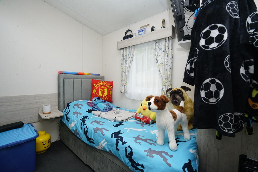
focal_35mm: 16
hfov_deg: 96.7
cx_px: 129
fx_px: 115
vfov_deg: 73.8
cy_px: 86
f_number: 16
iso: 2500
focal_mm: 16
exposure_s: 1/60
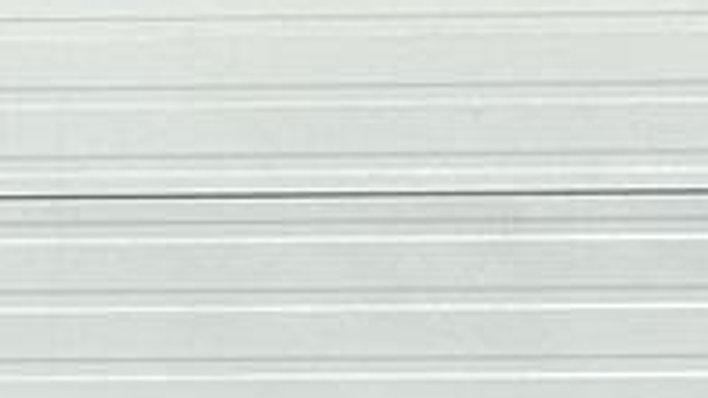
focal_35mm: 341
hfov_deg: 6.0
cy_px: 1107
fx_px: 6398
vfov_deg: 3.5
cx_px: -1192
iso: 64
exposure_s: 1/7092
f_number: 1.78
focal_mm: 6.86
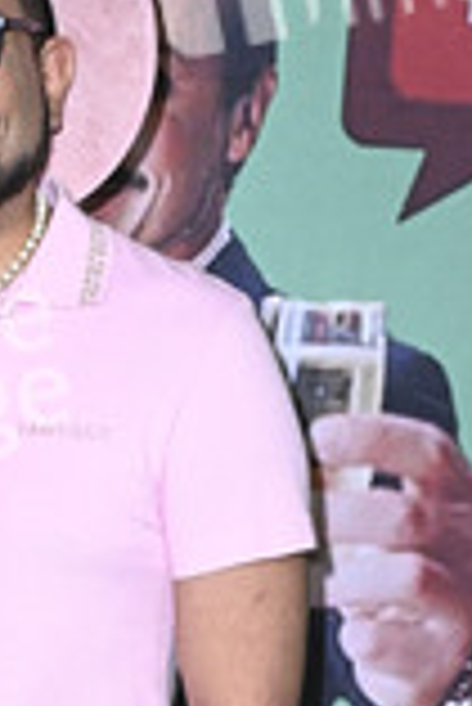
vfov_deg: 23.6
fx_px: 1648
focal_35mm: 84
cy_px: 625
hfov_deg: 15.9
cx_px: -31
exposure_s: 1/200
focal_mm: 33
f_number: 5.6
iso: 1600
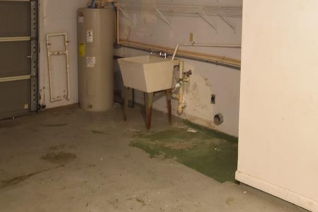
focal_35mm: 41
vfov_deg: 31.5
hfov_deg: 46.7
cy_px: 32
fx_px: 362
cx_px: 210
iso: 800
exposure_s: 1/8
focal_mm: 10
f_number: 3.5
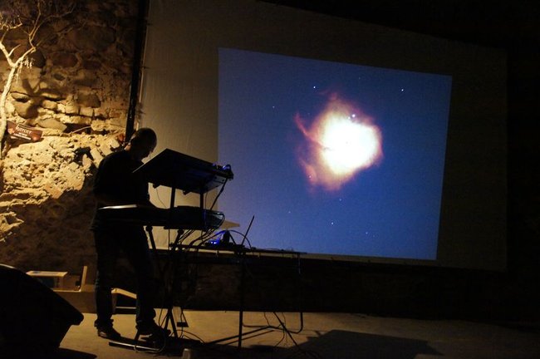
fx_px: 539
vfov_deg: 36.8
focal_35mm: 36
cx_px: 270
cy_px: 180
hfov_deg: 53.2
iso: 6400
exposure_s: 1/40
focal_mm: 24
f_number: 3.5
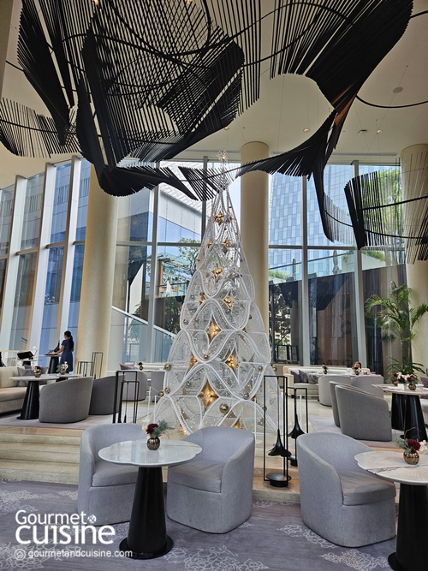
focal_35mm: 23
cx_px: 214
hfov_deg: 58.9
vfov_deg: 73.9
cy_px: 286
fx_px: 379
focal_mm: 5.4
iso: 40
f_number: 1.8
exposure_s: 1/180
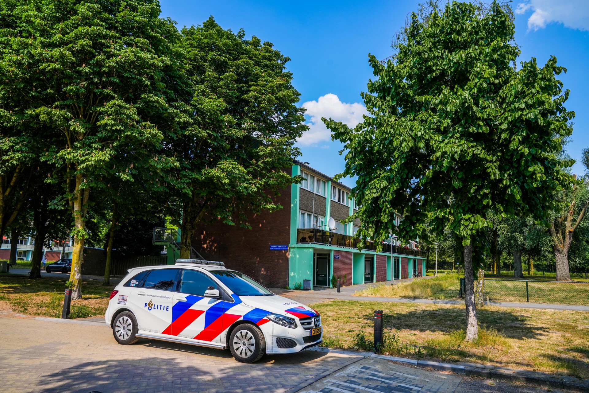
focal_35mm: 24
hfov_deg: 73.7
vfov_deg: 53.1
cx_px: 294
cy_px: 196
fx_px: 393
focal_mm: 24
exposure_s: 1/400
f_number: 8
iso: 200
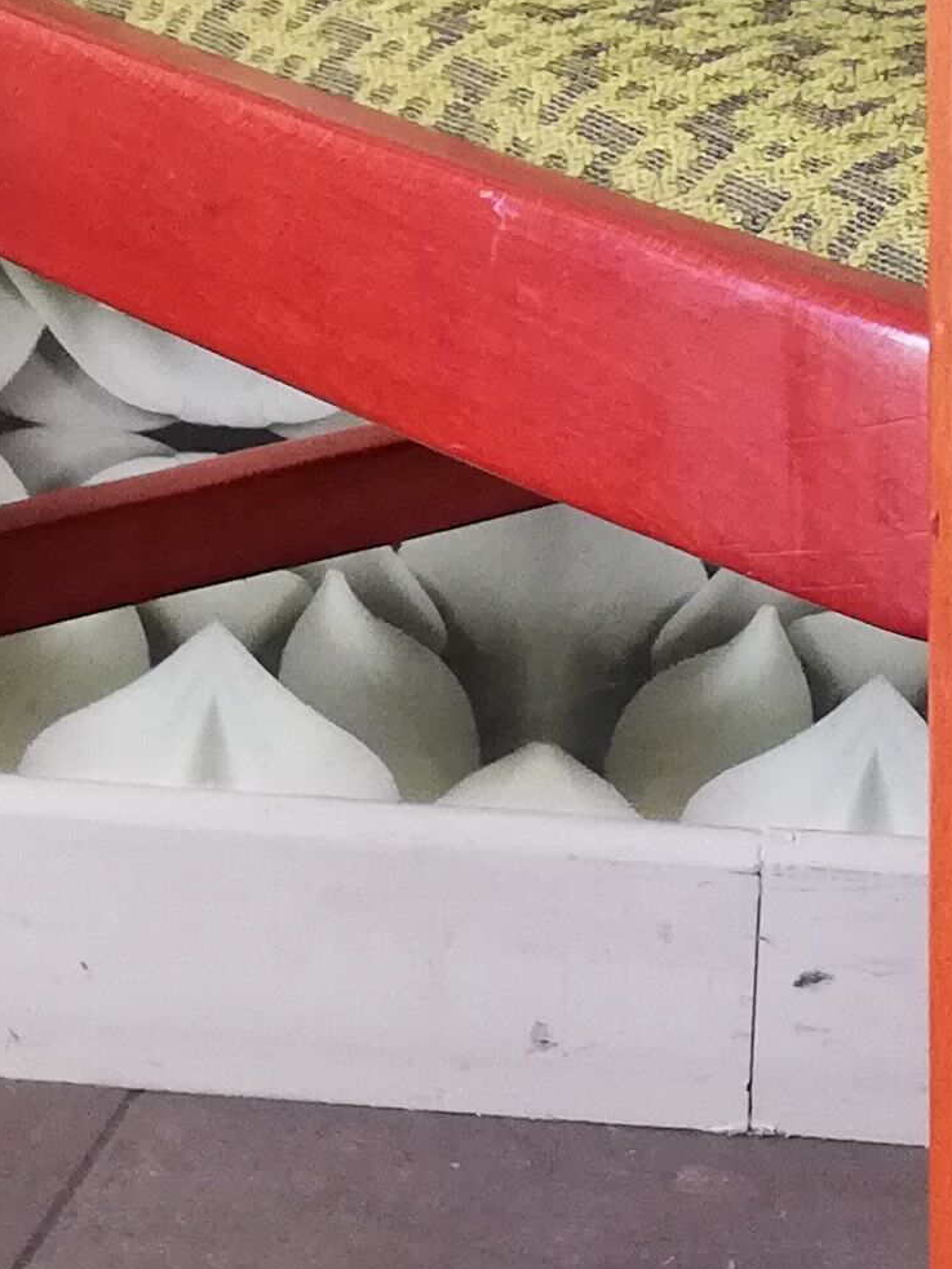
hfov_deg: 11.9
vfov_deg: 16.0
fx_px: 4472
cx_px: 1152
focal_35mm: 122
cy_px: 220
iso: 250
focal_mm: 3.81
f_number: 2.2
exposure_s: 1/33.3
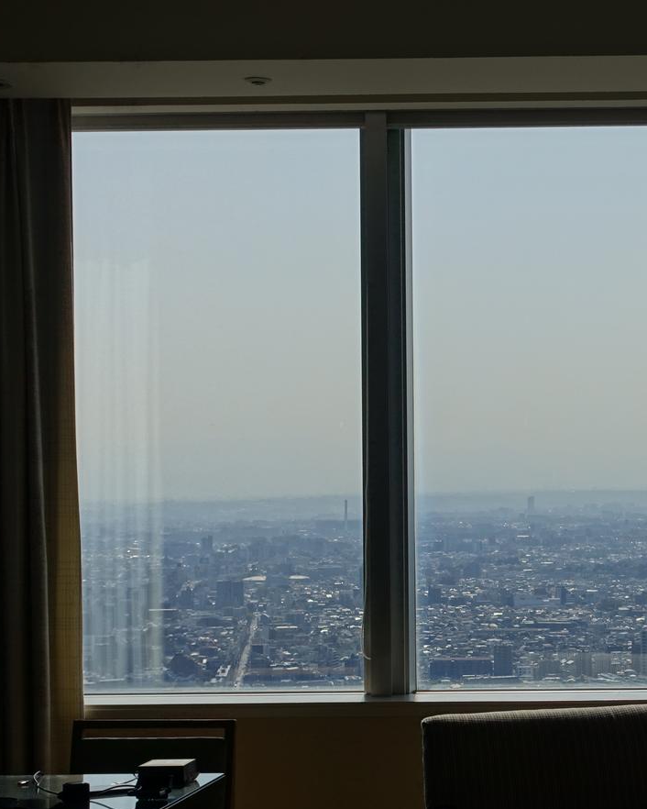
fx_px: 2153
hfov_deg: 16.5
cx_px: 725
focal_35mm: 90
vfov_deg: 21.2
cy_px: 462
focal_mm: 17.06
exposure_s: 1/160
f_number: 4
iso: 125
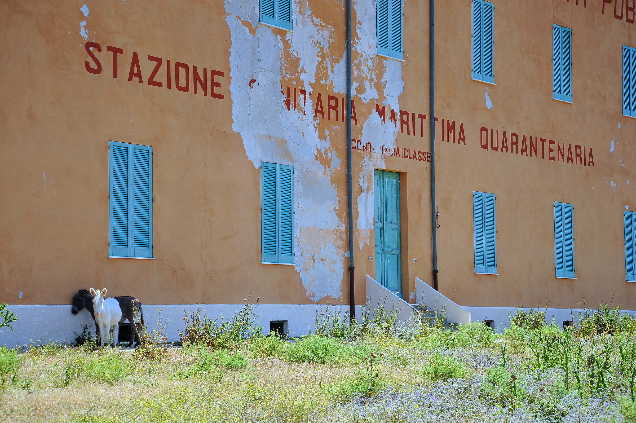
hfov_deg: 27.0
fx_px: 1324
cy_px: 212
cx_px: 318
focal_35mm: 75
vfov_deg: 18.2
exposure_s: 1/500
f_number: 8
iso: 400
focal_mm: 75
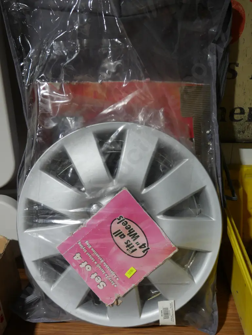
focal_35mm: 38
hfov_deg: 37.8
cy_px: 168
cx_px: 126
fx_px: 369
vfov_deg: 49.0
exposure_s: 1/60
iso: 400
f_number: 4.1
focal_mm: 19
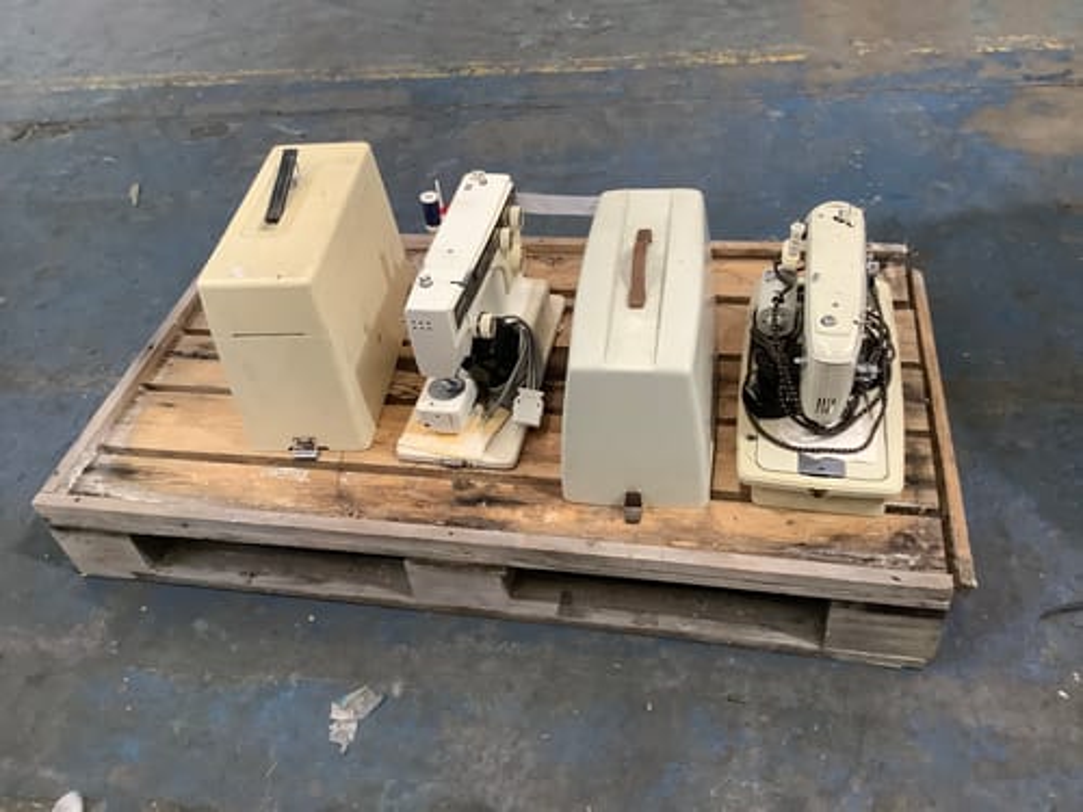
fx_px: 970
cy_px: 406
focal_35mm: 31
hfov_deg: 58.4
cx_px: 542
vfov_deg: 45.4
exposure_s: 1/33
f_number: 2.4
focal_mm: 3.3
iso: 250
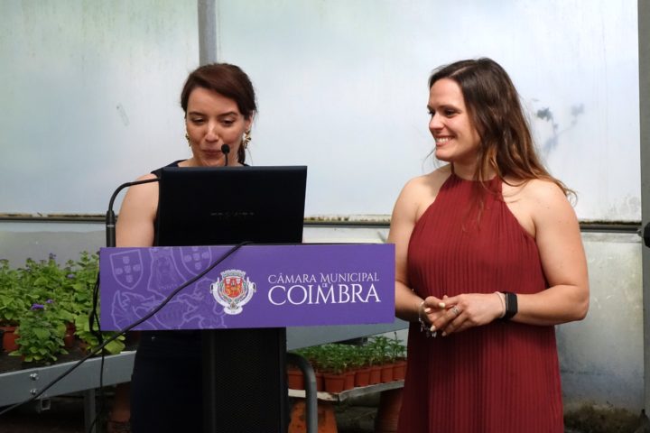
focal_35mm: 91
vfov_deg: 15.0
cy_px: 216
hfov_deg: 22.4
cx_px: 325
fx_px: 1643
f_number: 5.6
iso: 2000
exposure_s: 1/320
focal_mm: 33.41
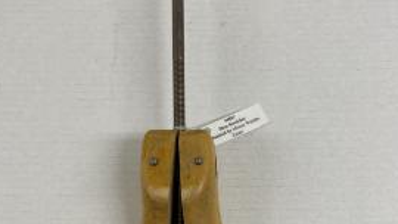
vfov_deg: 27.8
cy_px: 177
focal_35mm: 42
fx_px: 443
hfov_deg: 48.3
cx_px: 189
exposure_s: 1/100
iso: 32
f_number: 1.8
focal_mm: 4.25
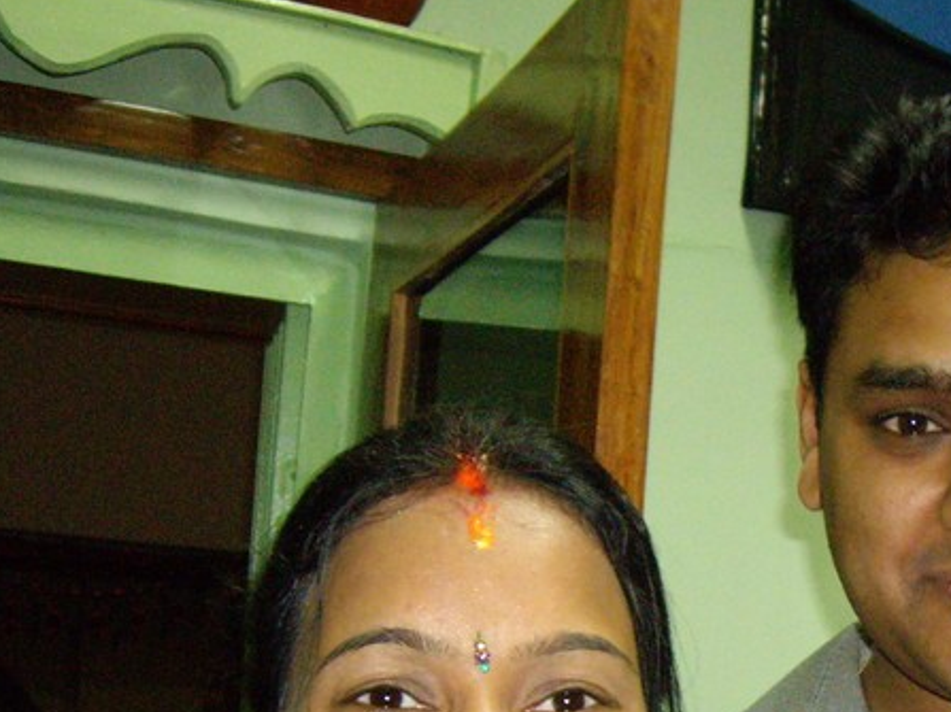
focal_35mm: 87
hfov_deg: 22.0
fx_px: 2389
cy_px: 793
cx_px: 840
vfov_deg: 16.4
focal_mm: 6.2
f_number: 2.7
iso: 400
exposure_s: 1/40
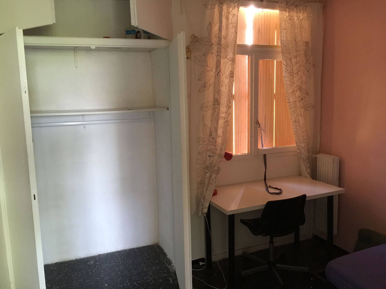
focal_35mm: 29
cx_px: 193
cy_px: 144
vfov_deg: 48.2
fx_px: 323
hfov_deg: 61.7
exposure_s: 1/10
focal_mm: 4.15
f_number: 2.2
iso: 125
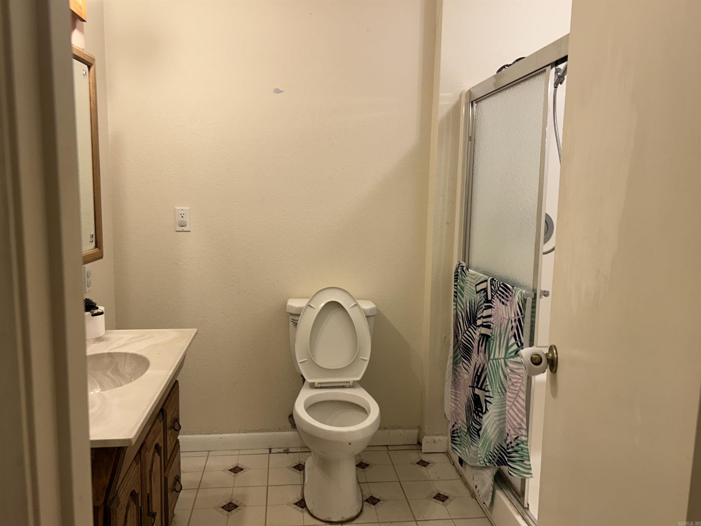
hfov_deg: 67.3
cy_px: 263
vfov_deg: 53.1
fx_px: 527
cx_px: 350
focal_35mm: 26
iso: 80
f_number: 1.5
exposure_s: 1/120
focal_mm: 5.7
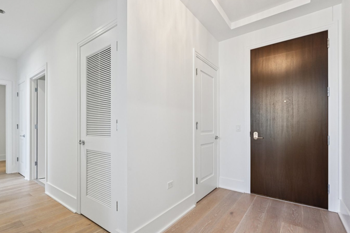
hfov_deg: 89.4
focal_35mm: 18
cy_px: 124
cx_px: 149
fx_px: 175
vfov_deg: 67.3
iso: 800
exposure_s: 1/50
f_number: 8
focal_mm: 15
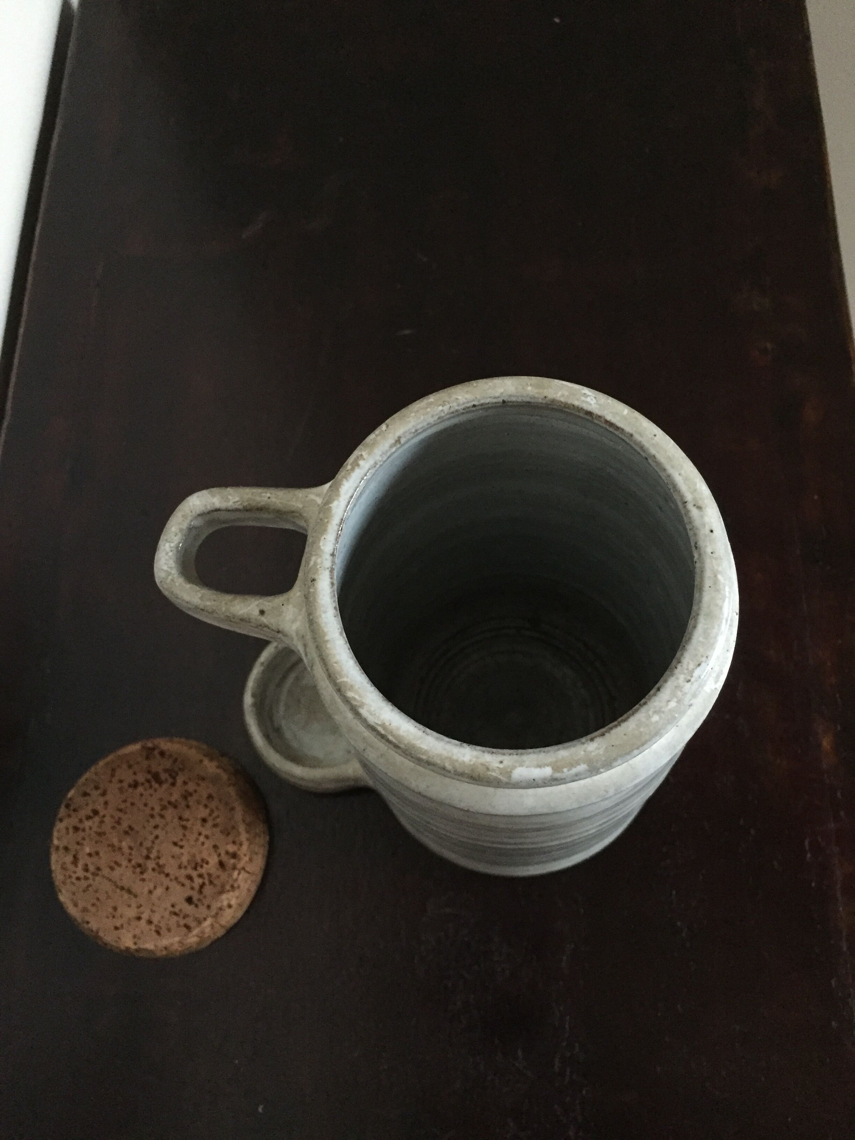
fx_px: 955
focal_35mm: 29
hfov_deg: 48.2
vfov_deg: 61.7
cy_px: 570
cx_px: 428
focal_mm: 4.15
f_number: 2.2
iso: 320
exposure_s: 1/17
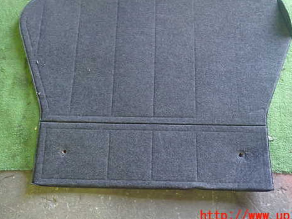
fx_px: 304
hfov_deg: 51.3
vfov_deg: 39.4
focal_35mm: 36
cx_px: 154
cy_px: 83
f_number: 2.2
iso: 640
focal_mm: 5.05
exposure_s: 1/30
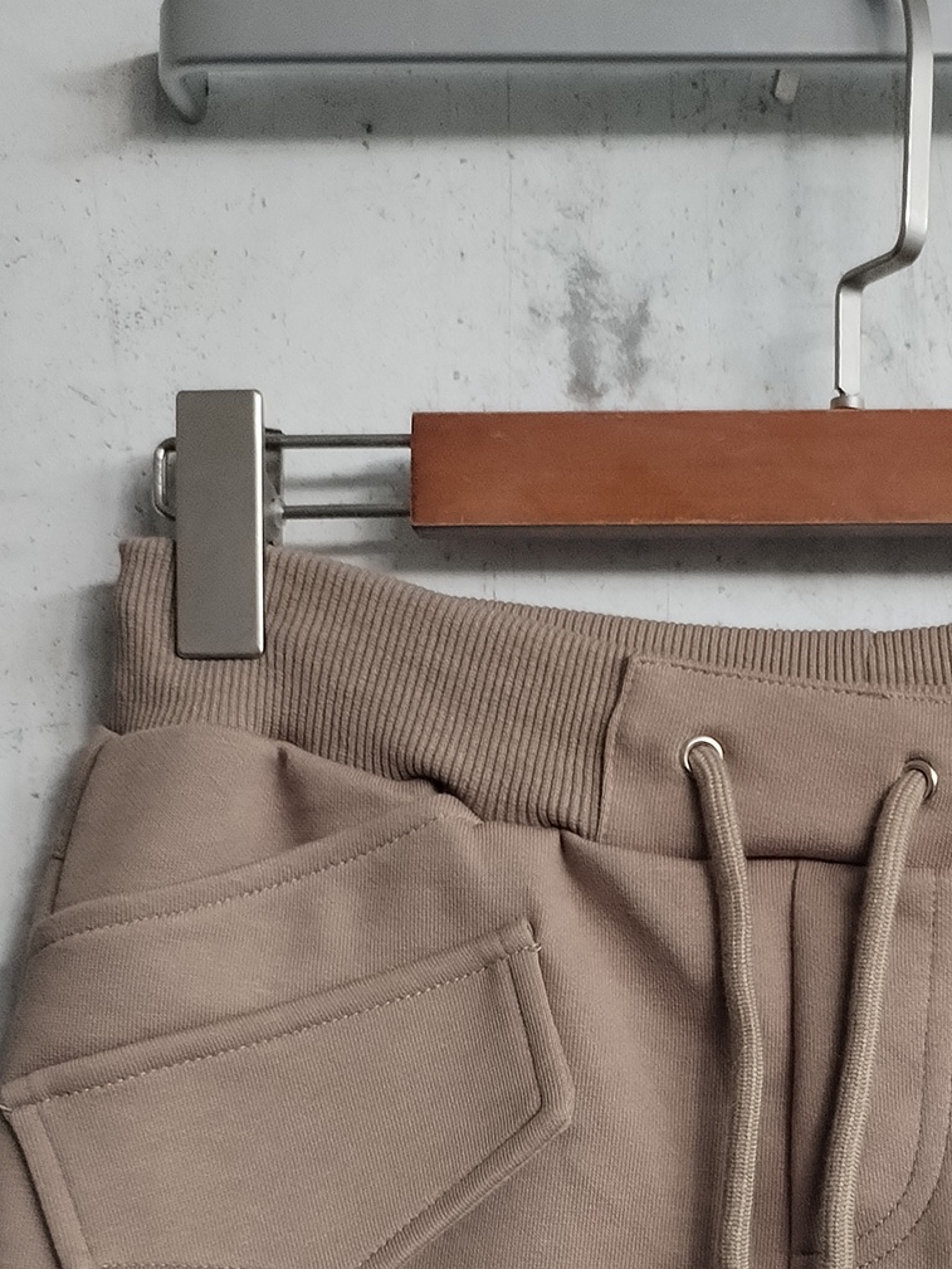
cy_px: 1152
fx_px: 2530
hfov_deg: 20.9
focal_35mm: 69
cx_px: 826
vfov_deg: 27.1
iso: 472
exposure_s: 1/30
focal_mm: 4.75
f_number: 1.8
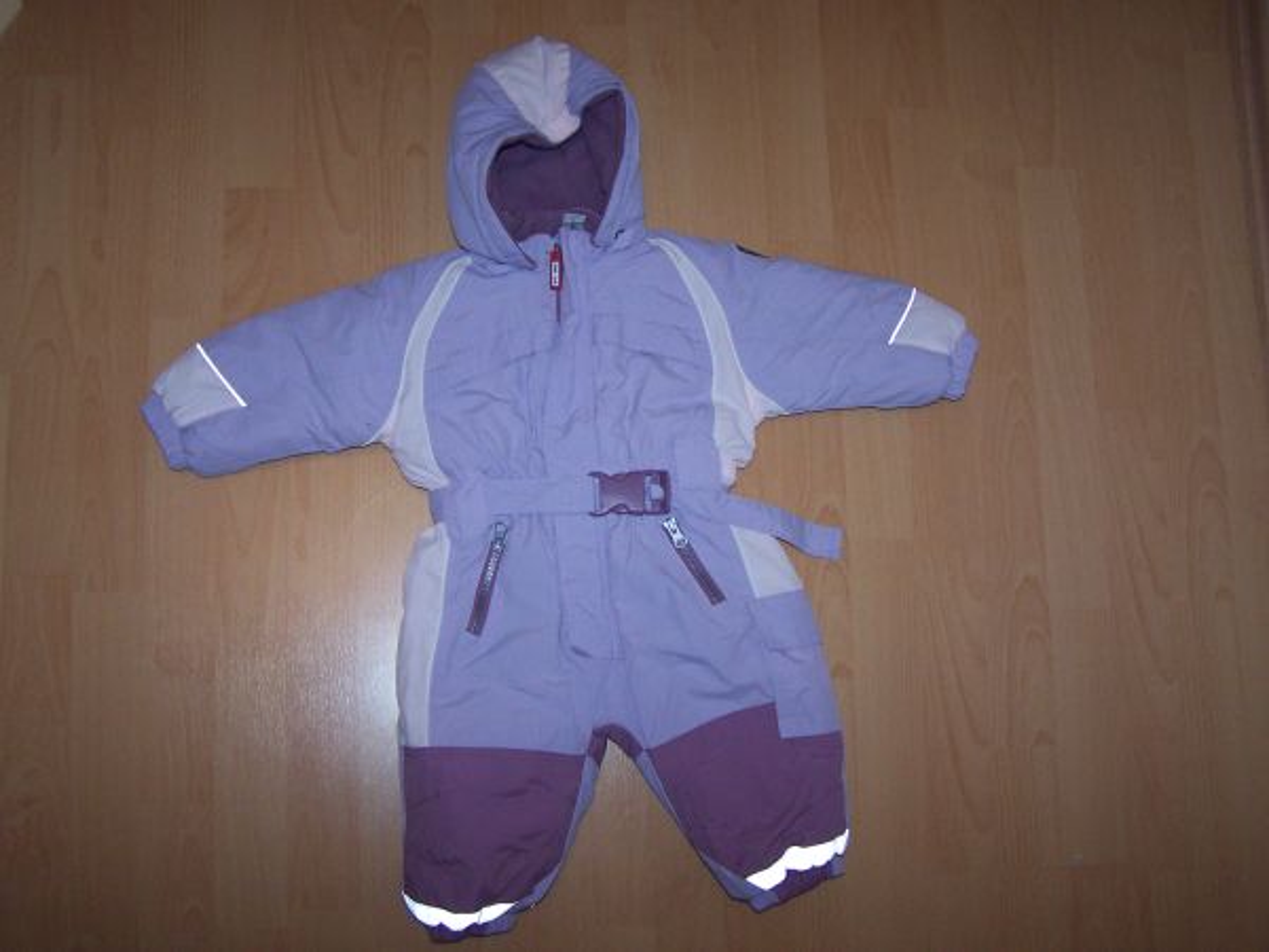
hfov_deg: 49.0
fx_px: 1393
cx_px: 634
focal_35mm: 38
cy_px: 476
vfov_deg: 37.7
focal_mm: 6.3
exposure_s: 1/60
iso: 140
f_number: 2.8
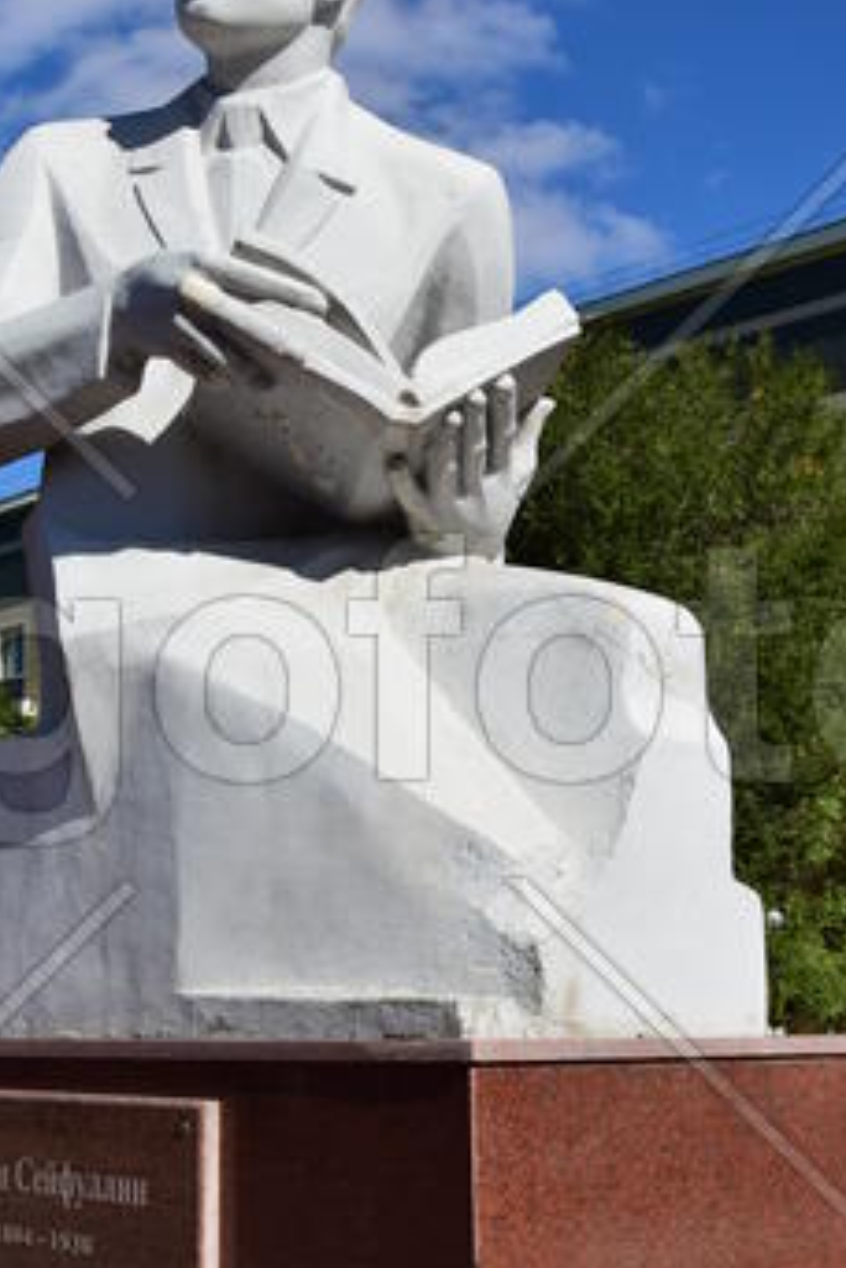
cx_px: 325
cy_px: 690
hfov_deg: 24.1
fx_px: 1974
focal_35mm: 56
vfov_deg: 35.6
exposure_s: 1/320
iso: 100
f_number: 9
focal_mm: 22
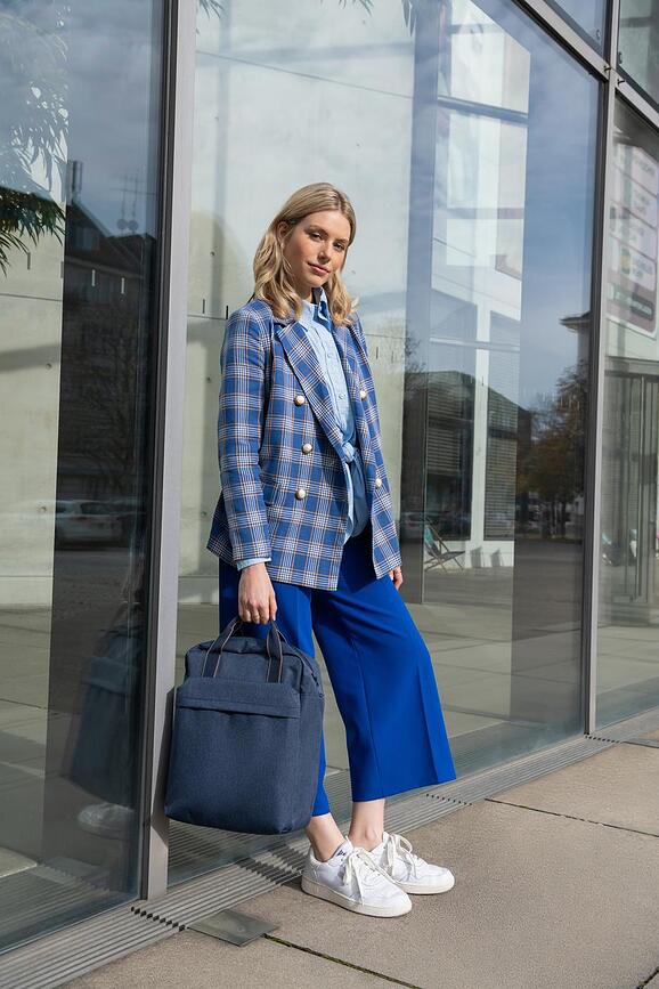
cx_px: 330
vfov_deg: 50.7
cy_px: 494
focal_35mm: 38
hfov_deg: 35.1
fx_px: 1043
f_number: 6.3
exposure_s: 1/2000
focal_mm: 38
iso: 320
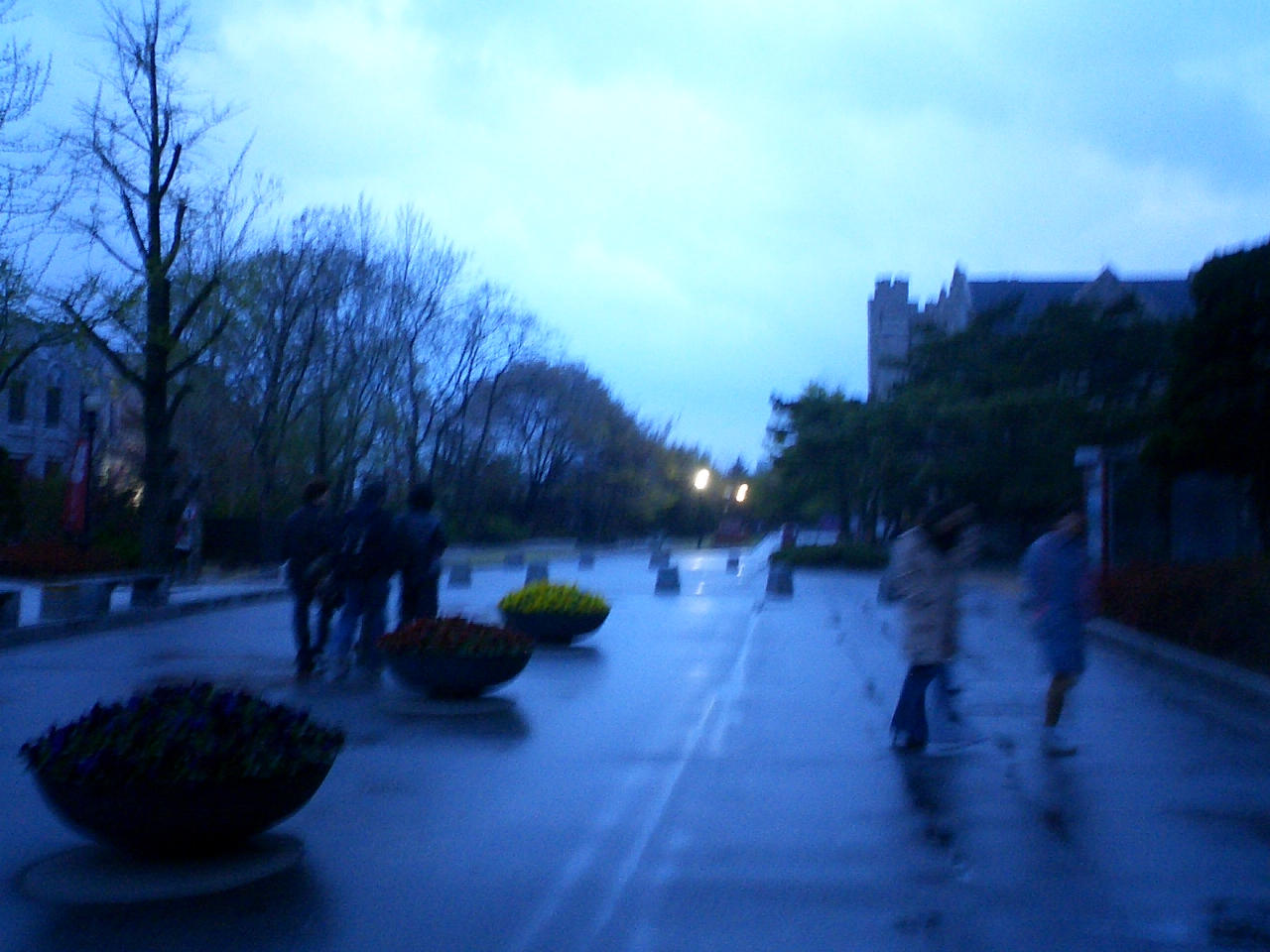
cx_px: 635
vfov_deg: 38.7
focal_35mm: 37
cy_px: 476
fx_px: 1357
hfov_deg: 50.1
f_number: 3.5
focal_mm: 5.6
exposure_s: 1/13
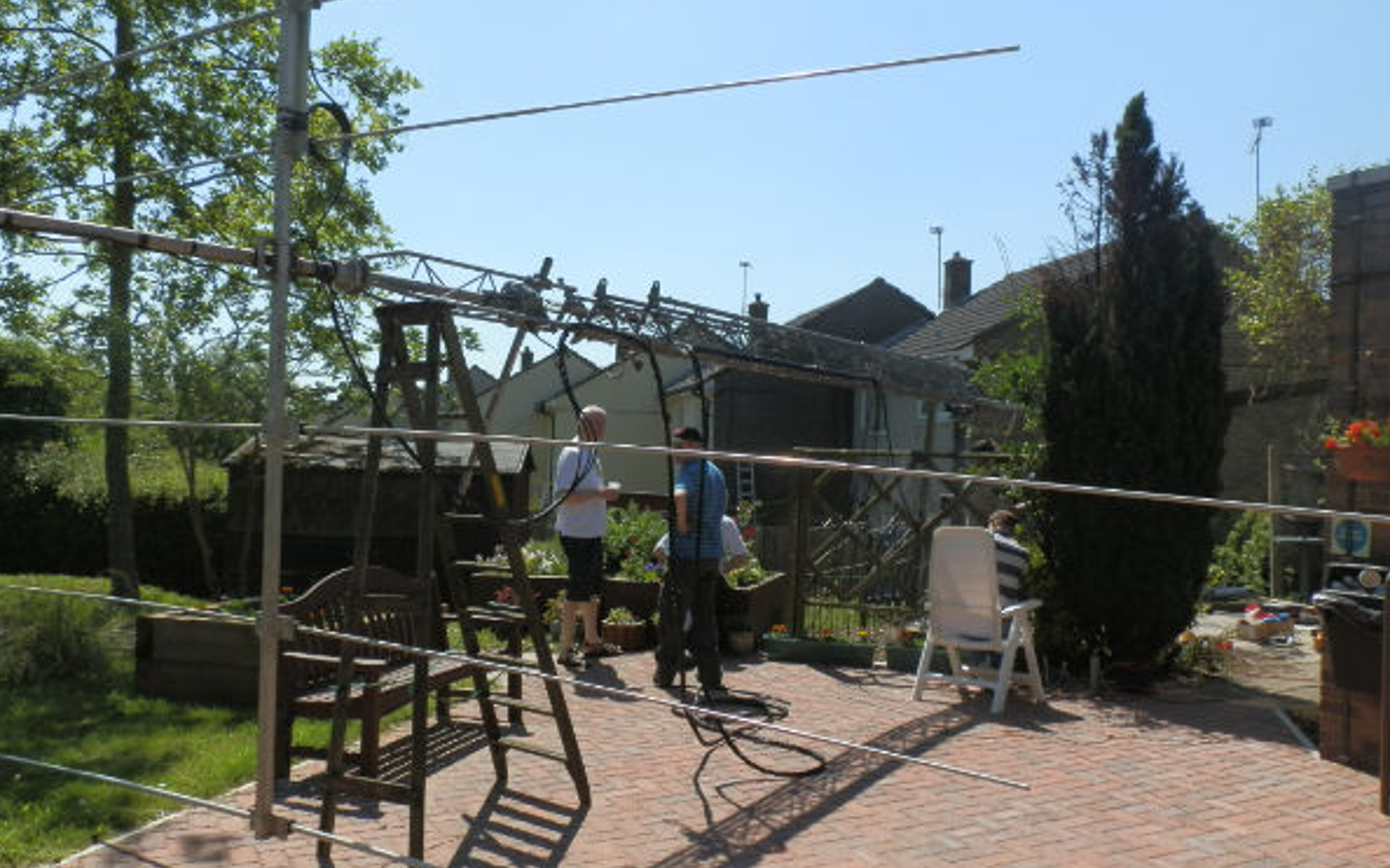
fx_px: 1136
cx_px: 690
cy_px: 440
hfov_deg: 62.9
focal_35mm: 30
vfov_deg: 41.8
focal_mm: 5
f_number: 3.1
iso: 64
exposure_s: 1/1600
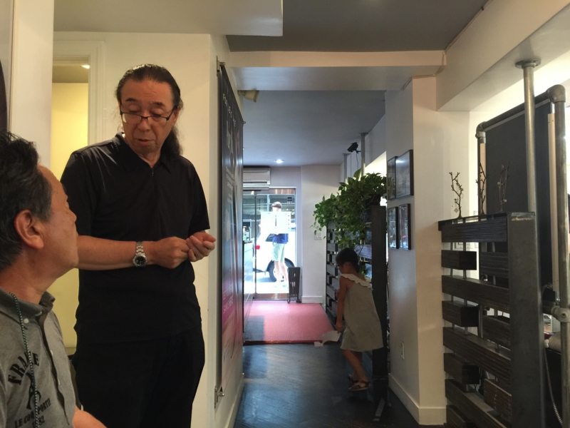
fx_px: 478
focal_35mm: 29
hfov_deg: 61.7
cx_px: 285
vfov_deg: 48.2
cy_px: 214
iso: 125
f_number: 2.2
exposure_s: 1/15
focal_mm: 4.15
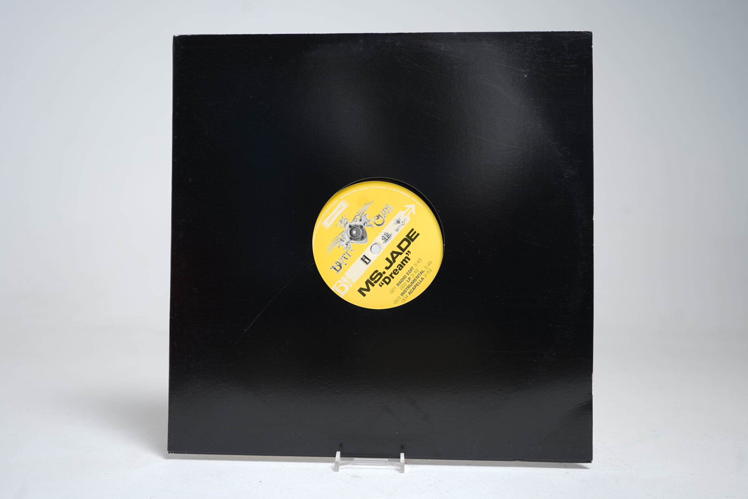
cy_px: 250
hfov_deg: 55.8
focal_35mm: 34
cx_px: 374
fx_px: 706
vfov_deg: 38.9
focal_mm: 34
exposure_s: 1/5
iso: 64
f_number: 5
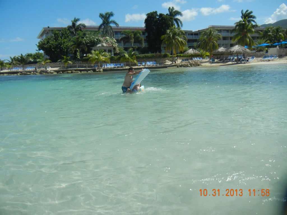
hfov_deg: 60.0
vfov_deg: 46.8
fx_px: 249
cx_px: 144
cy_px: 108
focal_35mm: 30
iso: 160
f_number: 7
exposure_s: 1/583
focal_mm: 5.4
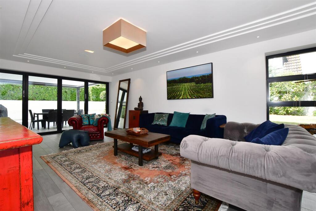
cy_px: 106
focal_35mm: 15
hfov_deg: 100.4
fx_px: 132
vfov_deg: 77.3
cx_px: 158
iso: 320
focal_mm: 10
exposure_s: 1/80
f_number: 8
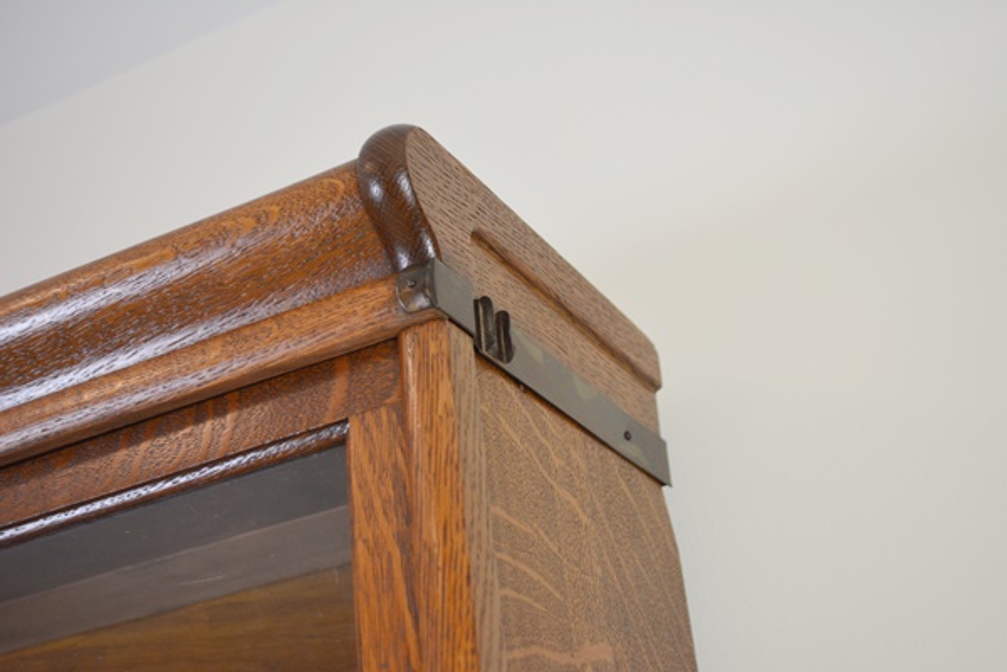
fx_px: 1468
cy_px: 336
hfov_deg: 37.9
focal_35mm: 52
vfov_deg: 25.8
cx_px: 504
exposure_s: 1/60
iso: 800
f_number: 5
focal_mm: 35
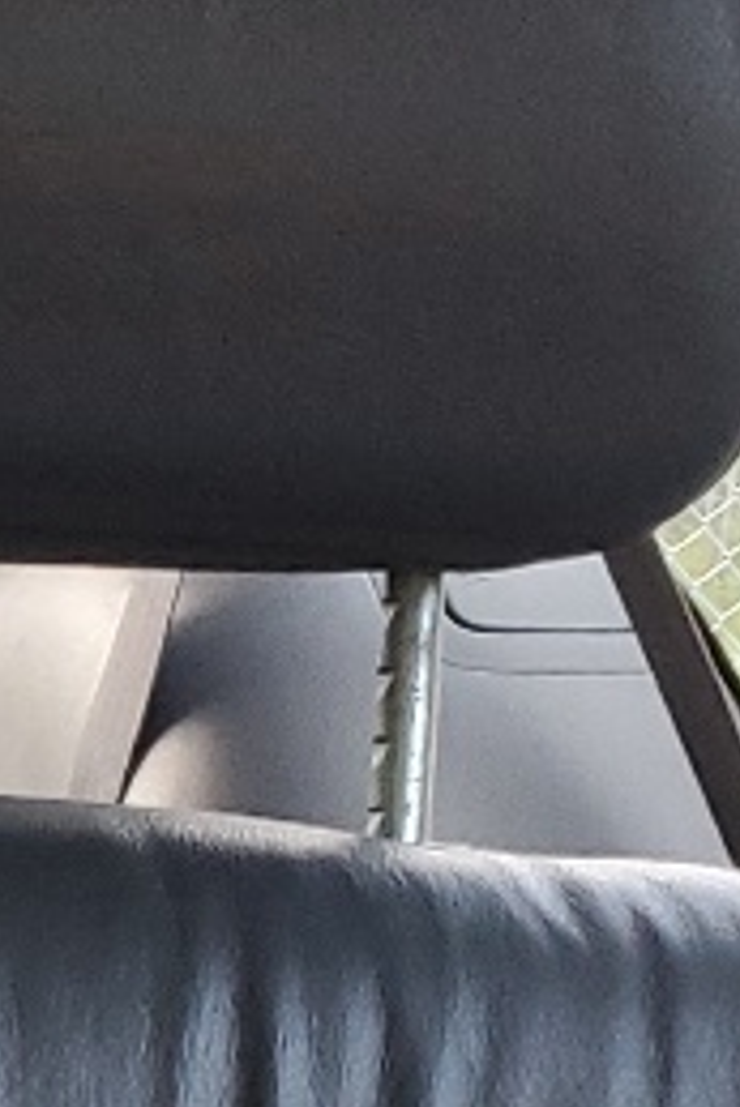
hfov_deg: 7.4
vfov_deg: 11.9
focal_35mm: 167
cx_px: -1309
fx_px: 5142
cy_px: 1556
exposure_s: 1/60.2
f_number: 1.5
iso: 89
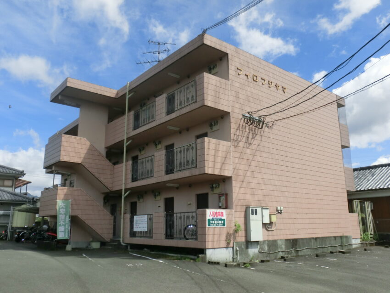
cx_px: 195
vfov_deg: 46.8
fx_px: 338
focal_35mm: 30
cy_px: 146
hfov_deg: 60.0
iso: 100
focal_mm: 5.3
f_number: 3.7
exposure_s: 1/1600
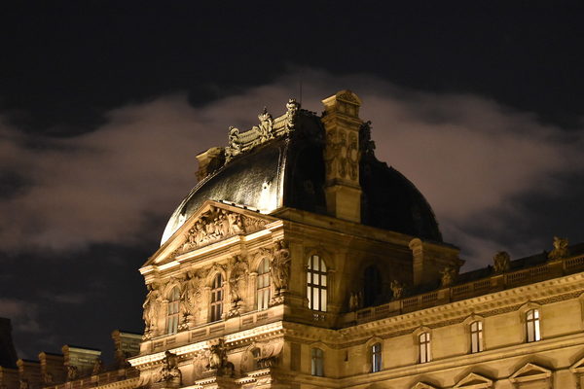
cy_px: 194
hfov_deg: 24.6
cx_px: 292
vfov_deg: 16.6
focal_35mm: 82
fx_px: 1338
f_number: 5.6
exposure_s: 1/4
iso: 4000
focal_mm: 55
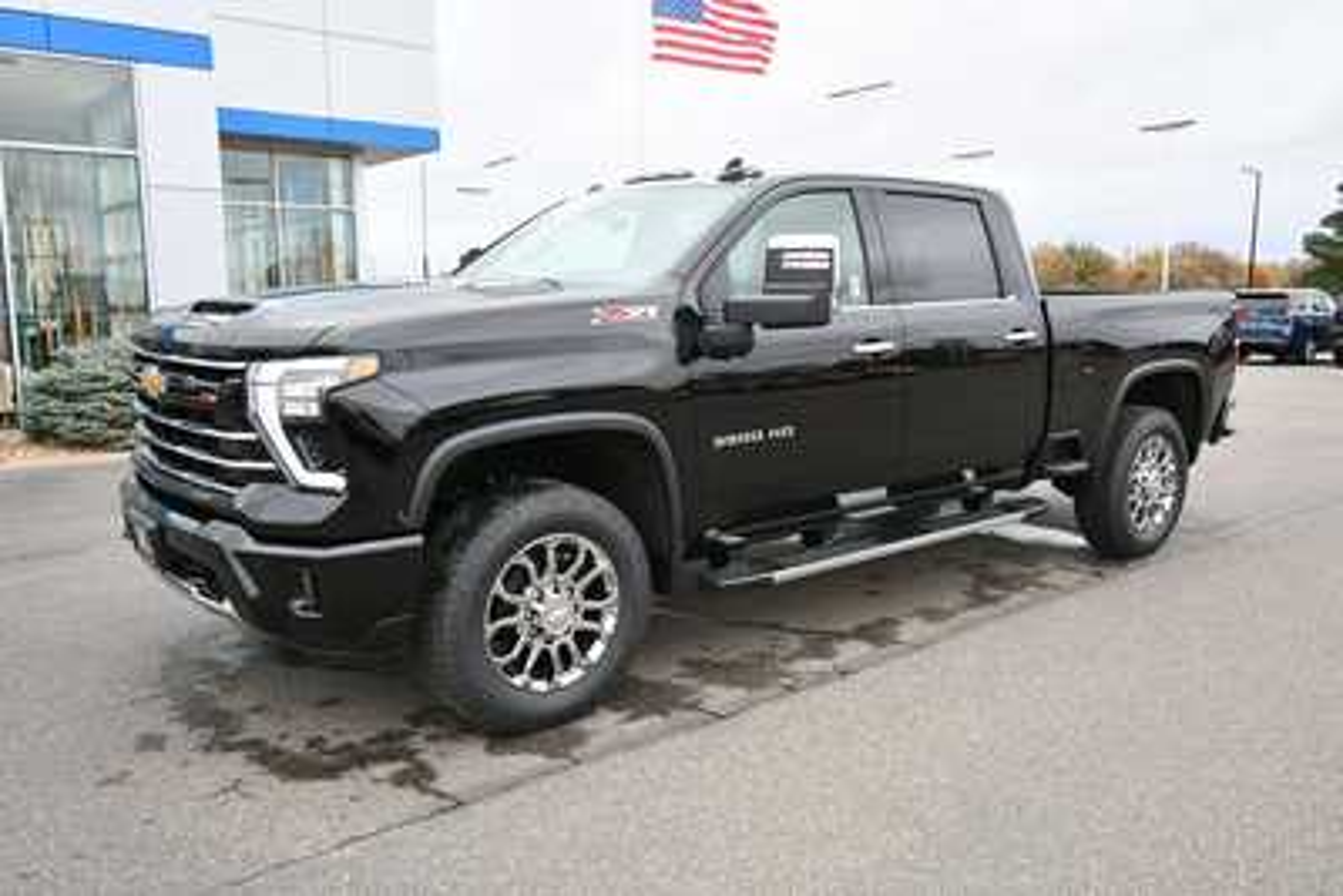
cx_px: 672
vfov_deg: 43.6
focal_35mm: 30
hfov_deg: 61.9
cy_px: 448
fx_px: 1120
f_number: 5.6
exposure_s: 1/160
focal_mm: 20
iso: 800
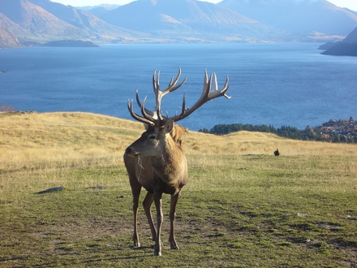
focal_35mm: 97
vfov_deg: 15.2
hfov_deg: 20.2
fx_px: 1000
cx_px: 178
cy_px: 134
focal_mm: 16.1
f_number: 4.8
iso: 80
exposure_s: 1/125
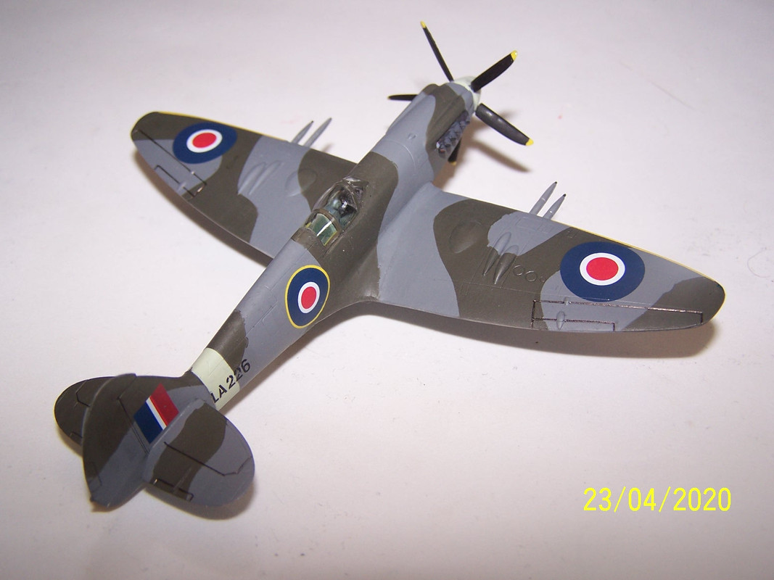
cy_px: 290
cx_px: 387
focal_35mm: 38
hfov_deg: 49.0
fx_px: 850
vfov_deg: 37.7
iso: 80
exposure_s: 1/60
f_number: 2.8
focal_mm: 6.3
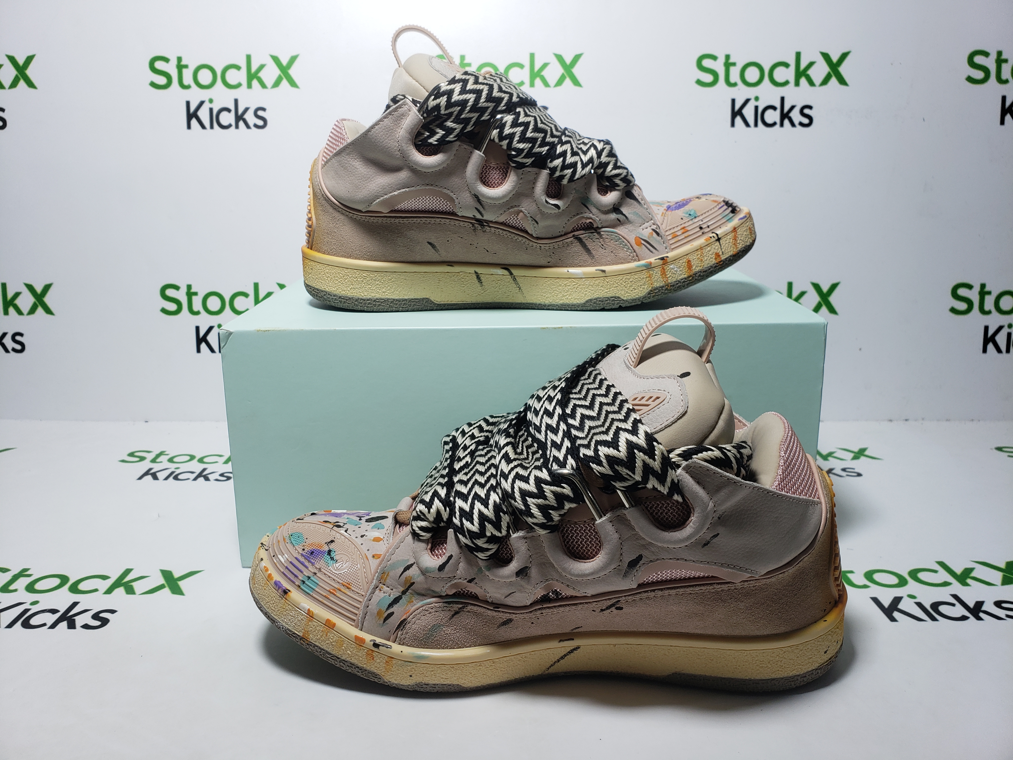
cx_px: 506
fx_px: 761
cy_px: 380
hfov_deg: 67.3
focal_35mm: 26
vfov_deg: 53.1
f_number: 2.4
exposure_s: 1/206
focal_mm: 4.3
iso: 50
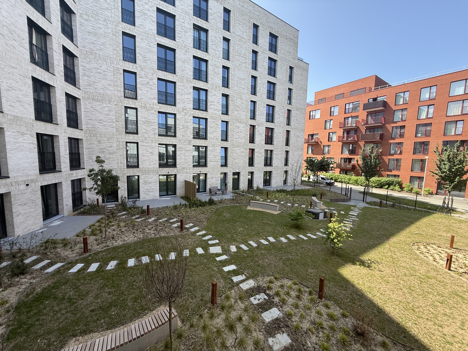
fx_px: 189
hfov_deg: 102.1
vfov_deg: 85.7
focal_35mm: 14
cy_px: 176
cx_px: 234
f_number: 2.2
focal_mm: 2.22
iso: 50
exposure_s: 1/433
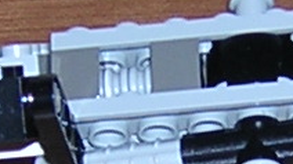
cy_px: 94
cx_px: 253
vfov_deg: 4.1
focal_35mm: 296
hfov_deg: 7.3
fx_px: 2299
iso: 100
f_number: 2.6
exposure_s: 1/60.1
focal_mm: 4.7
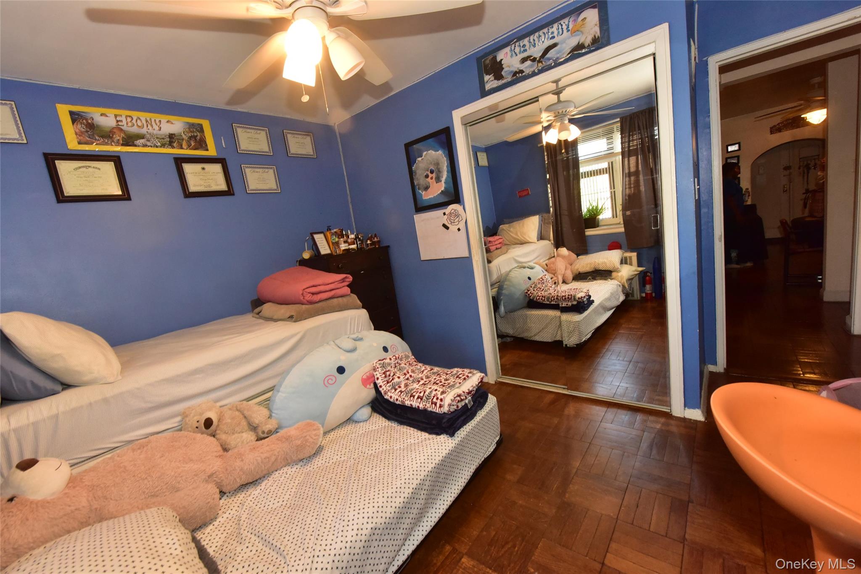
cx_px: 430
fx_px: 335
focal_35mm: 14
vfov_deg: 81.2
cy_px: 287
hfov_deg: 104.3
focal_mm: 14
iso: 2800
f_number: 8
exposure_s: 1/60
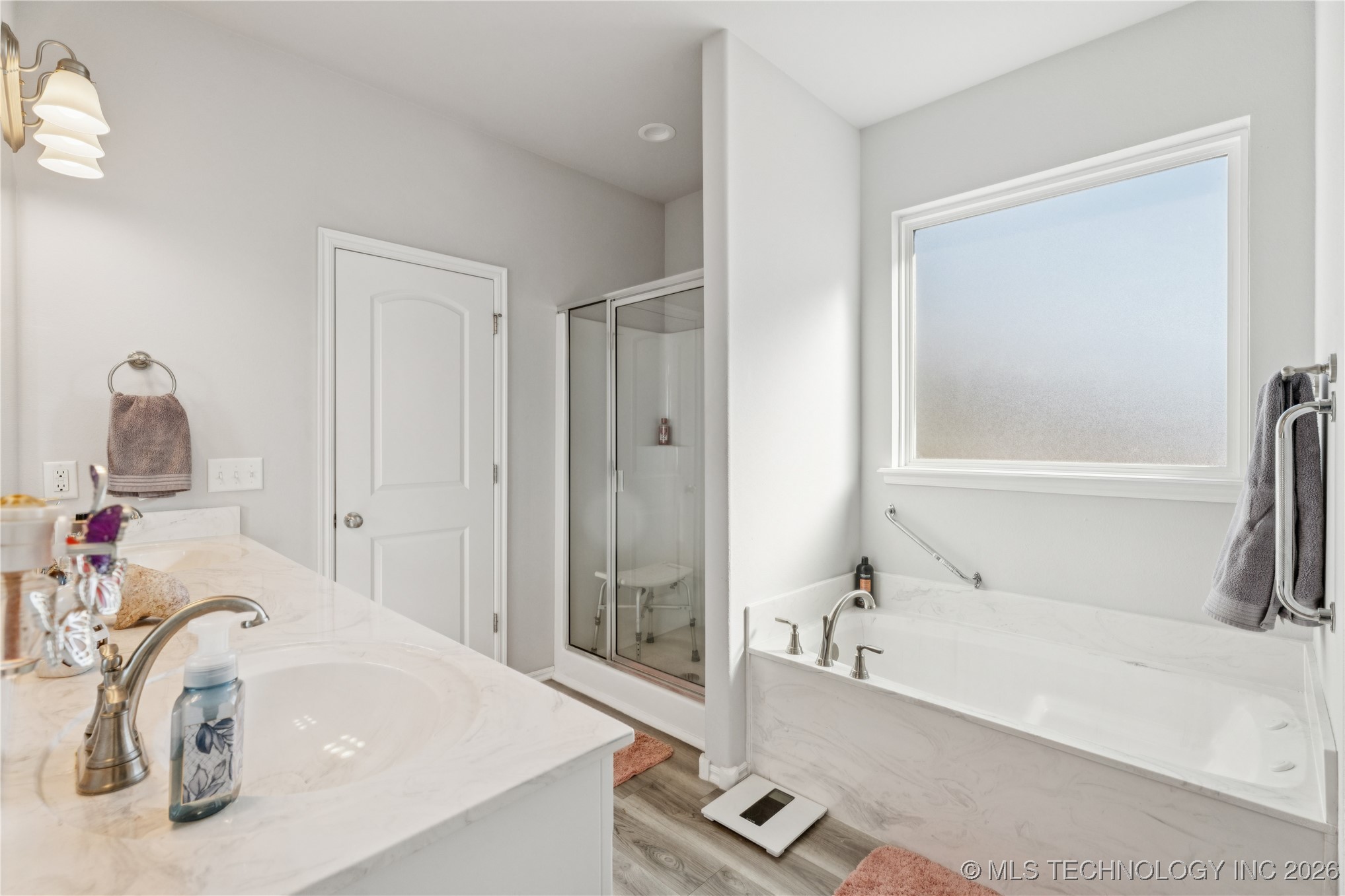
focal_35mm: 16
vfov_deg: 73.8
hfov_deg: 96.7
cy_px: 448
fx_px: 598
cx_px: 672
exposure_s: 1/400
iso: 800
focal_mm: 16
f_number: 8
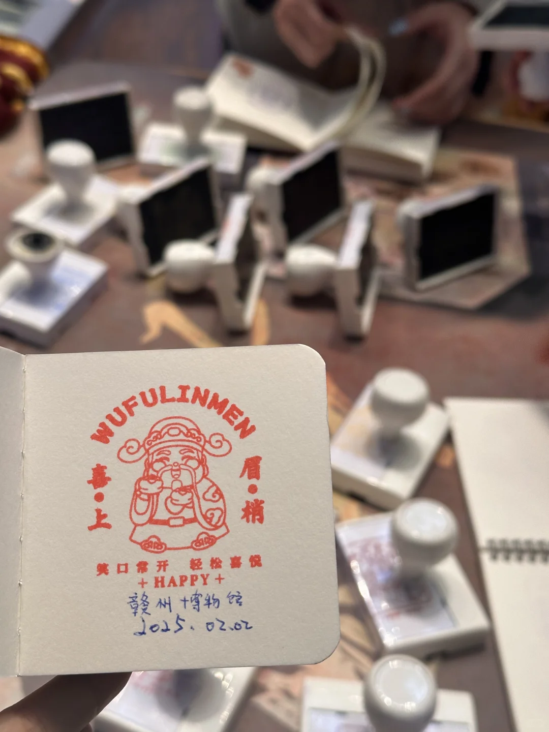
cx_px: 274
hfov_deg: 30.3
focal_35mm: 48
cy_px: 366
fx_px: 1015
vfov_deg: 39.7
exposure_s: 1/53
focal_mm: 6.86
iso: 80
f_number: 1.78
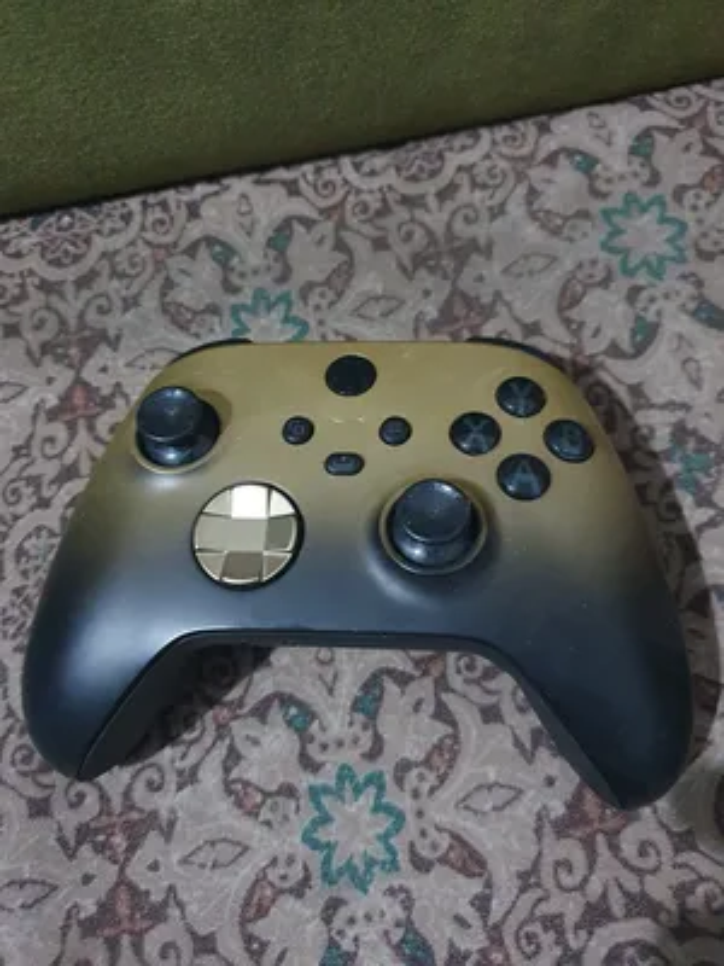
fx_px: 725
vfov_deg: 67.3
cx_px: 362
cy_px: 483
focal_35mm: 26
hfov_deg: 53.1
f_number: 1.5
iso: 500
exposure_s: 1/14
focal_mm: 4.32
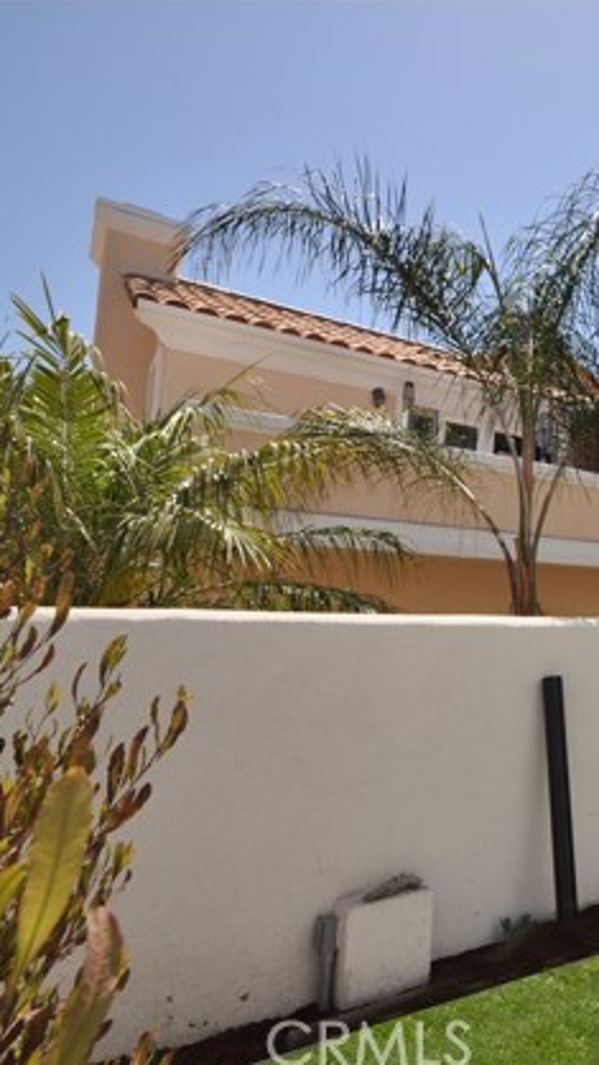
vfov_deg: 76.3
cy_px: 539
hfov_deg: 33.8
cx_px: 785
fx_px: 678
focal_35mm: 24
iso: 250
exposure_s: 1/200
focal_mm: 10
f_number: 14
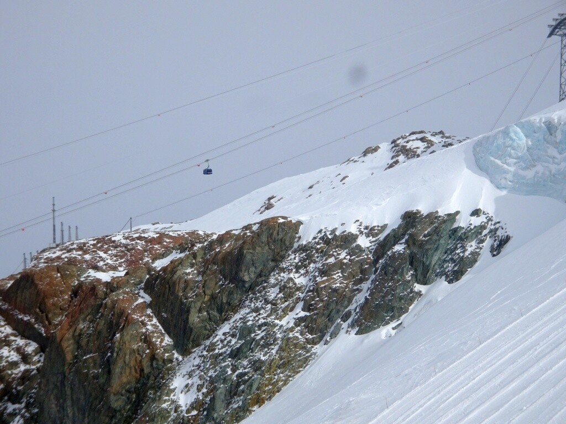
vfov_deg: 11.7
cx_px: 283
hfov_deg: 15.5
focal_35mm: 127
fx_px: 2077
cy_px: 212
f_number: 5.6
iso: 80
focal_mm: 21.66
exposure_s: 1/1000
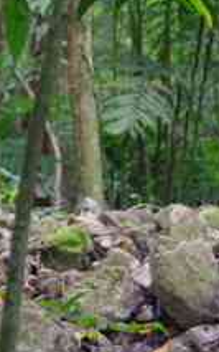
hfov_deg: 6.2
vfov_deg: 10.1
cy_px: 301
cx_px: -217
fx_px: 1969
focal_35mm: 206
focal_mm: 29.4
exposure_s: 1/13
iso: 3200
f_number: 4
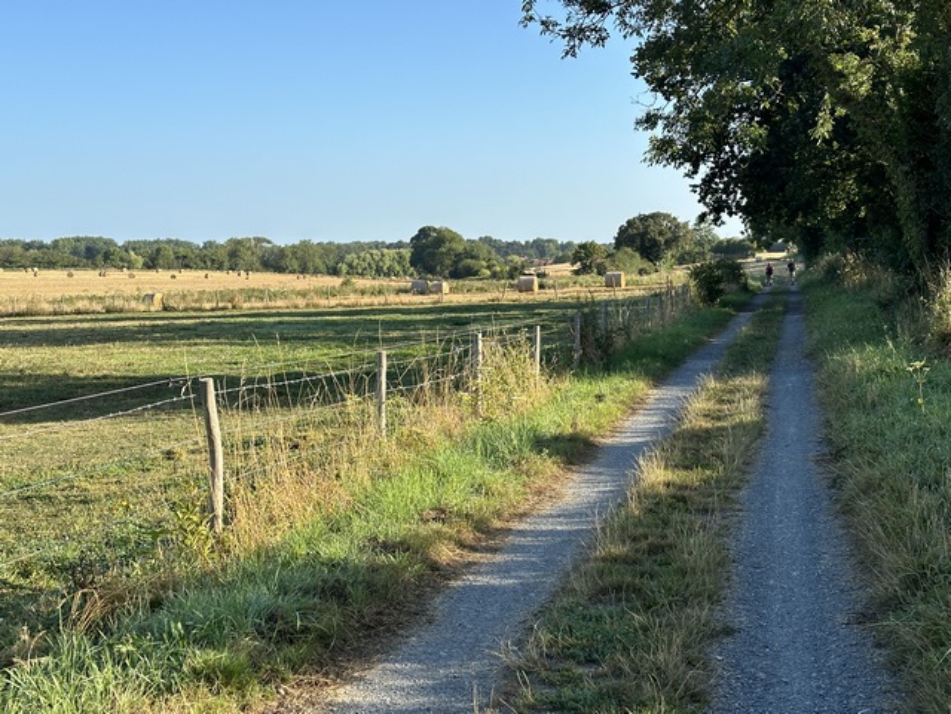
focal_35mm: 48
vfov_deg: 30.3
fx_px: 1319
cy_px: 357
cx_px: 476
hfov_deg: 39.7
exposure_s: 1/2114
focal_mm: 6.86
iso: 64
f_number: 1.78
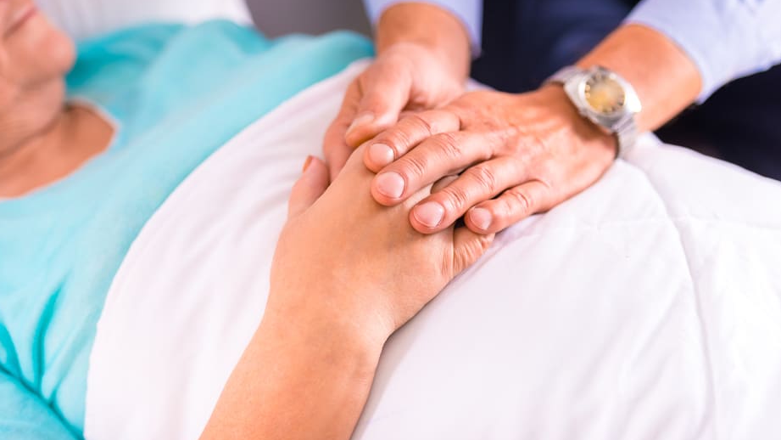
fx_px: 2734
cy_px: 185
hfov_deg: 16.3
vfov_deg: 9.2
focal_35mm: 132
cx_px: 404
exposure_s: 1/400
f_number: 2.8
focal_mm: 116
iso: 320
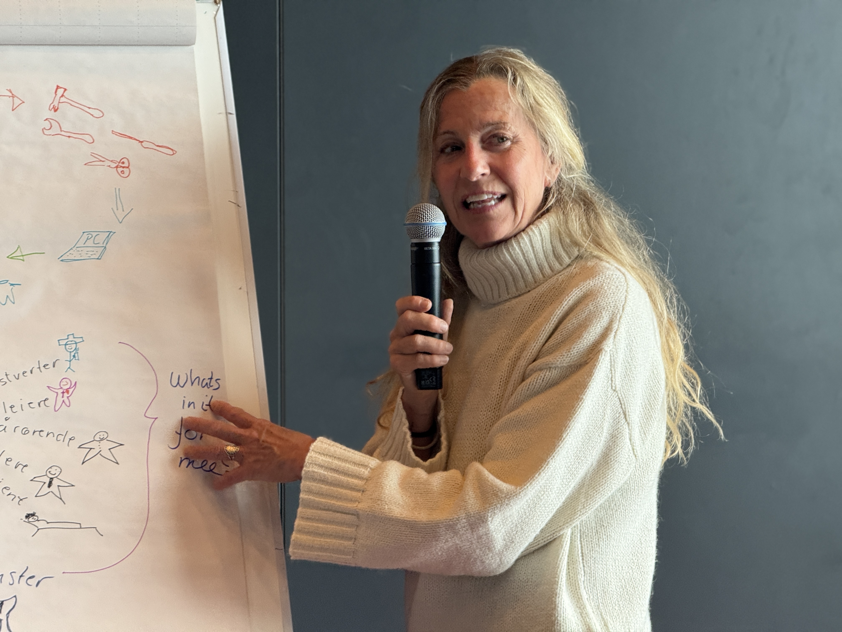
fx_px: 2919
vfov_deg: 12.3
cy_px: 316
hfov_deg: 16.4
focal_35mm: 120
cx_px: 421
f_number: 2.8
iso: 250
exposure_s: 1/60
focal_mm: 15.66
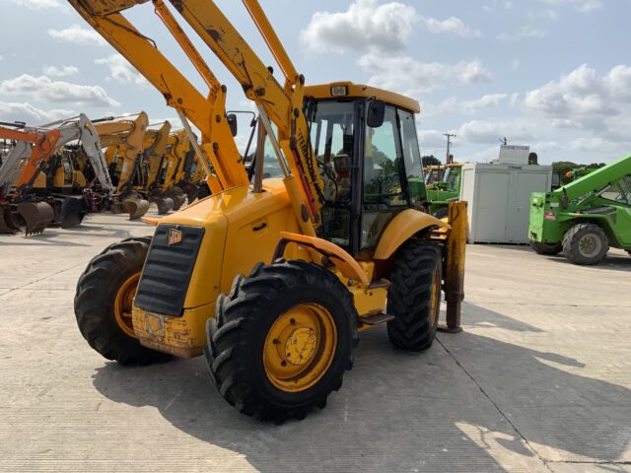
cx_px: 316
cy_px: 236
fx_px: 529
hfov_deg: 61.7
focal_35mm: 29
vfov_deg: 48.2
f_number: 1.8
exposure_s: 1/2538
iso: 20
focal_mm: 3
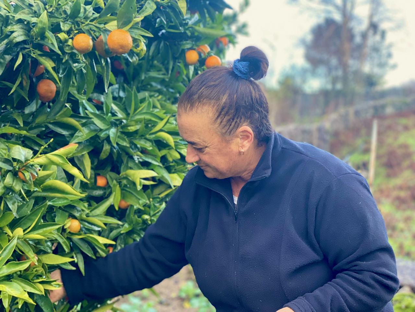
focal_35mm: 52
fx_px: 623
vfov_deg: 28.0
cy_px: 156
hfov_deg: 36.8
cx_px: 208
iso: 160
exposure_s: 1/122
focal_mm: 6
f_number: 2
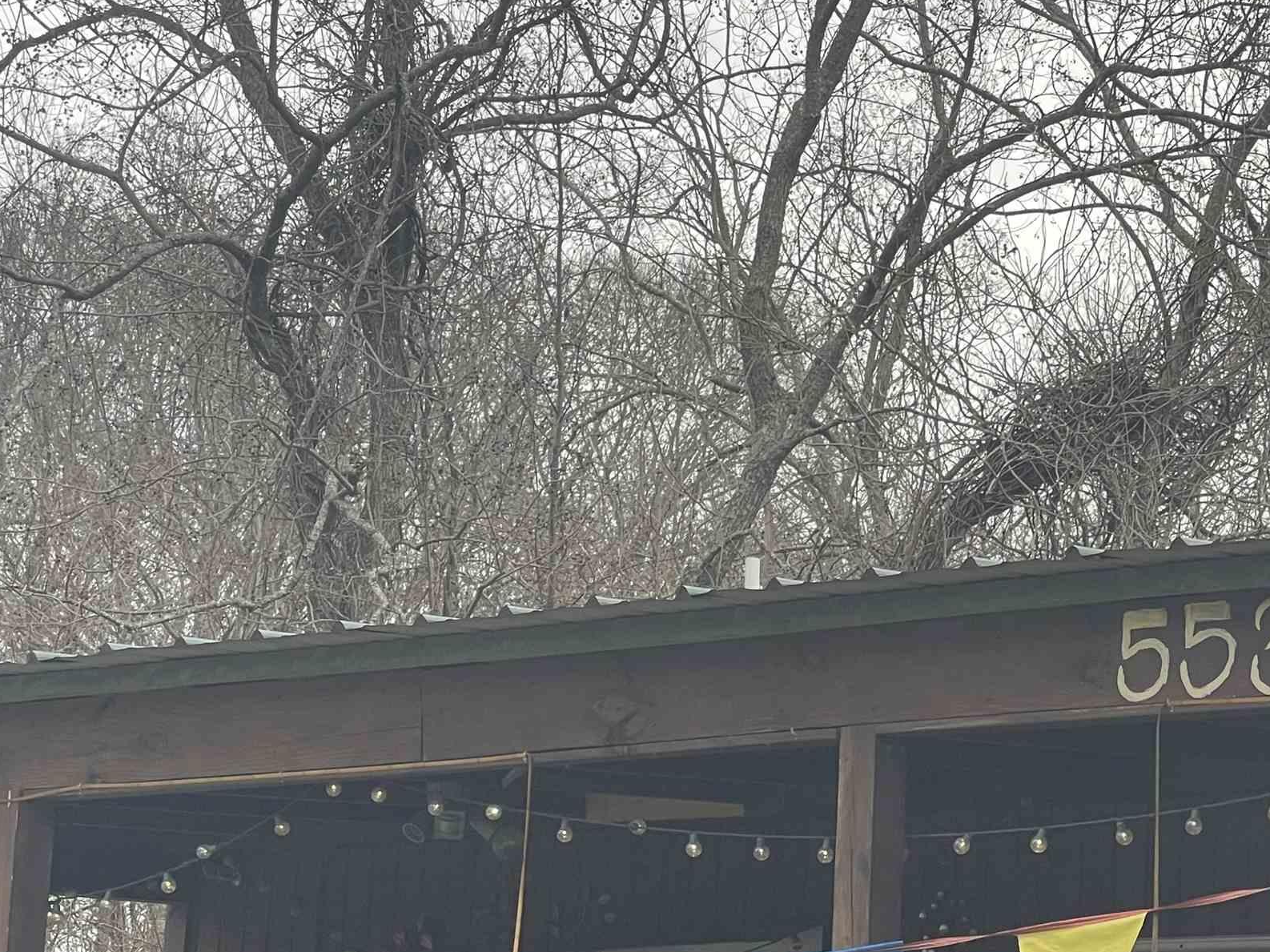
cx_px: 1226
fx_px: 4549
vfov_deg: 11.9
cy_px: 695
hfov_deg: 15.6
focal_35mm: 124
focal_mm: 7.5
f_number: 2.2
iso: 25
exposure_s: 1/99
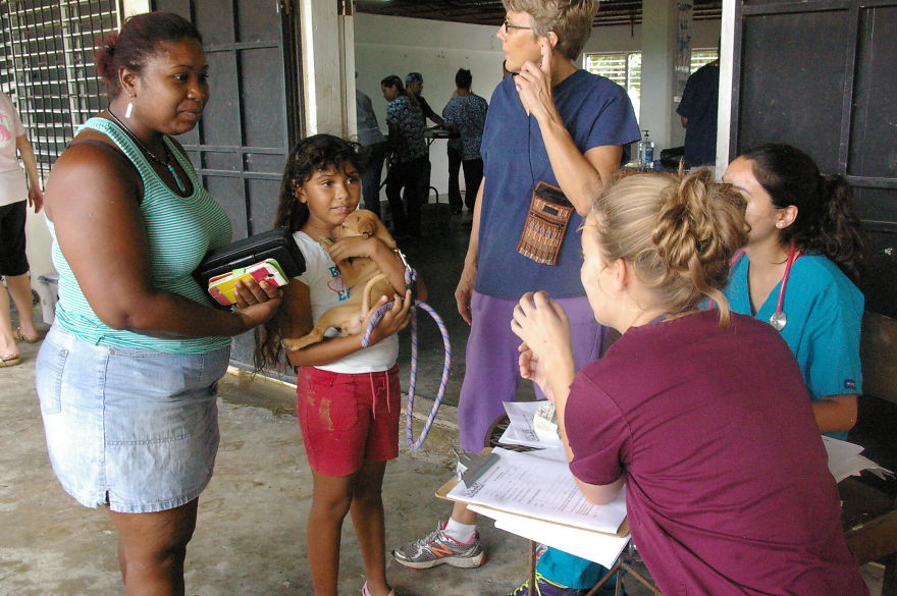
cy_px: 298
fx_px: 859
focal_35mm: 34
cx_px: 448
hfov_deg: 55.2
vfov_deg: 38.3
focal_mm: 23
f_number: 11
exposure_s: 1/125
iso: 3200
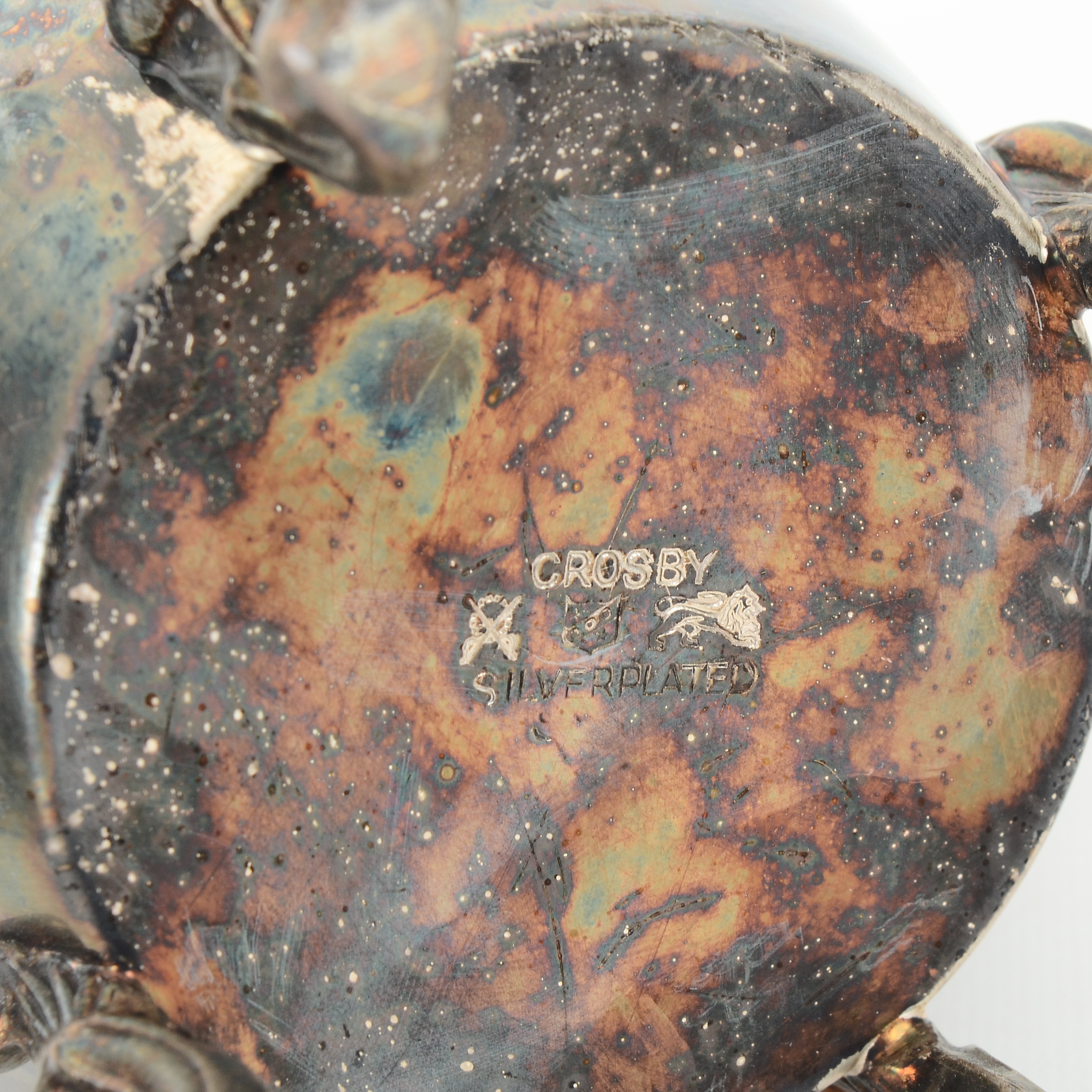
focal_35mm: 107
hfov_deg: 16.3
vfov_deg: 16.3
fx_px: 3806
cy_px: 551
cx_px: 609
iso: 320
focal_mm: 55
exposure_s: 1/80
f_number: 13
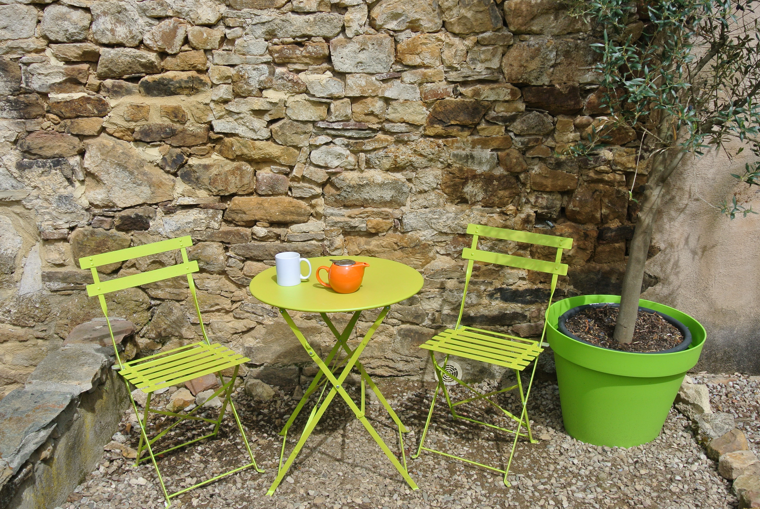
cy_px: 254
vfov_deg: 38.0
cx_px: 380
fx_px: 740
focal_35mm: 35
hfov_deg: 54.4
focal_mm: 13.1
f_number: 4.5
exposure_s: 1/800
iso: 100
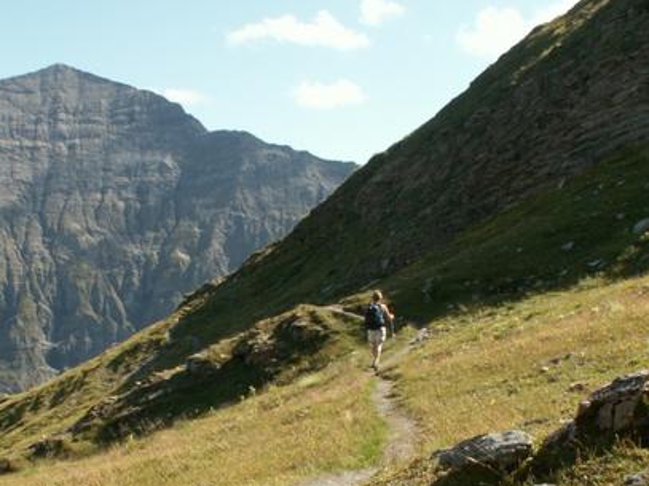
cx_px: 268
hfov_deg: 34.9
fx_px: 1031
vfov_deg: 26.4
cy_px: 328
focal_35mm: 55
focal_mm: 5.86
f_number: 5.6
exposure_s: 1/125
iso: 50
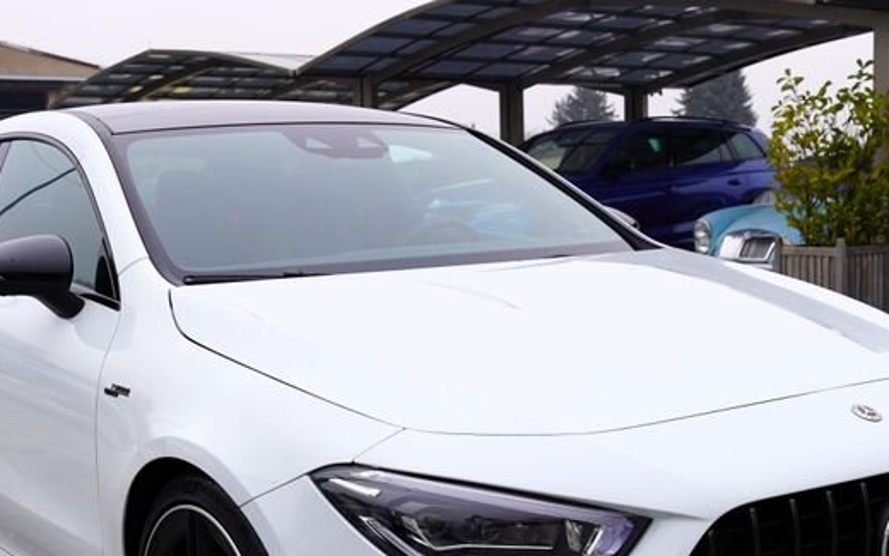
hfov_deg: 35.1
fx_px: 1405
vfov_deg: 22.2
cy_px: 399
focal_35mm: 58
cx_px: 487
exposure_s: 1/80
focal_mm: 29
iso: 100
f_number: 5
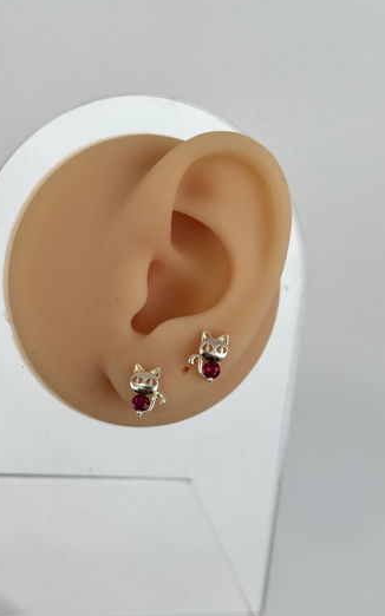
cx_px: 184
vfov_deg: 38.9
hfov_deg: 24.9
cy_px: 310
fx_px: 873
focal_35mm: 52
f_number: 1.78
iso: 125
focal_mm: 6.76
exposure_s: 1/100
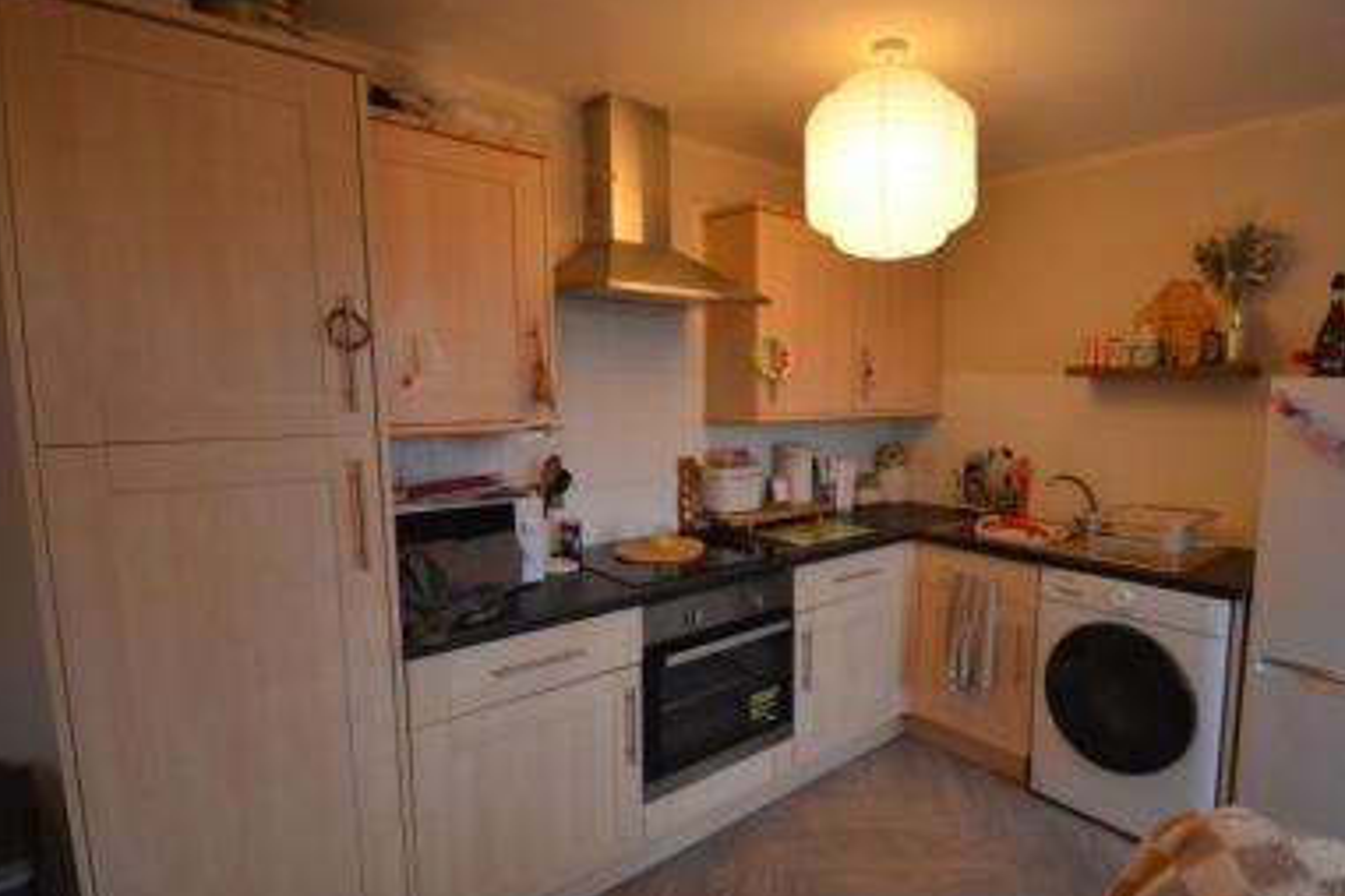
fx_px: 771
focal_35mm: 21
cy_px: 464
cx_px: 812
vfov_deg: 60.4
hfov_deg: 81.2
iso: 900
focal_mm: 11
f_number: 4.2
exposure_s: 1/60
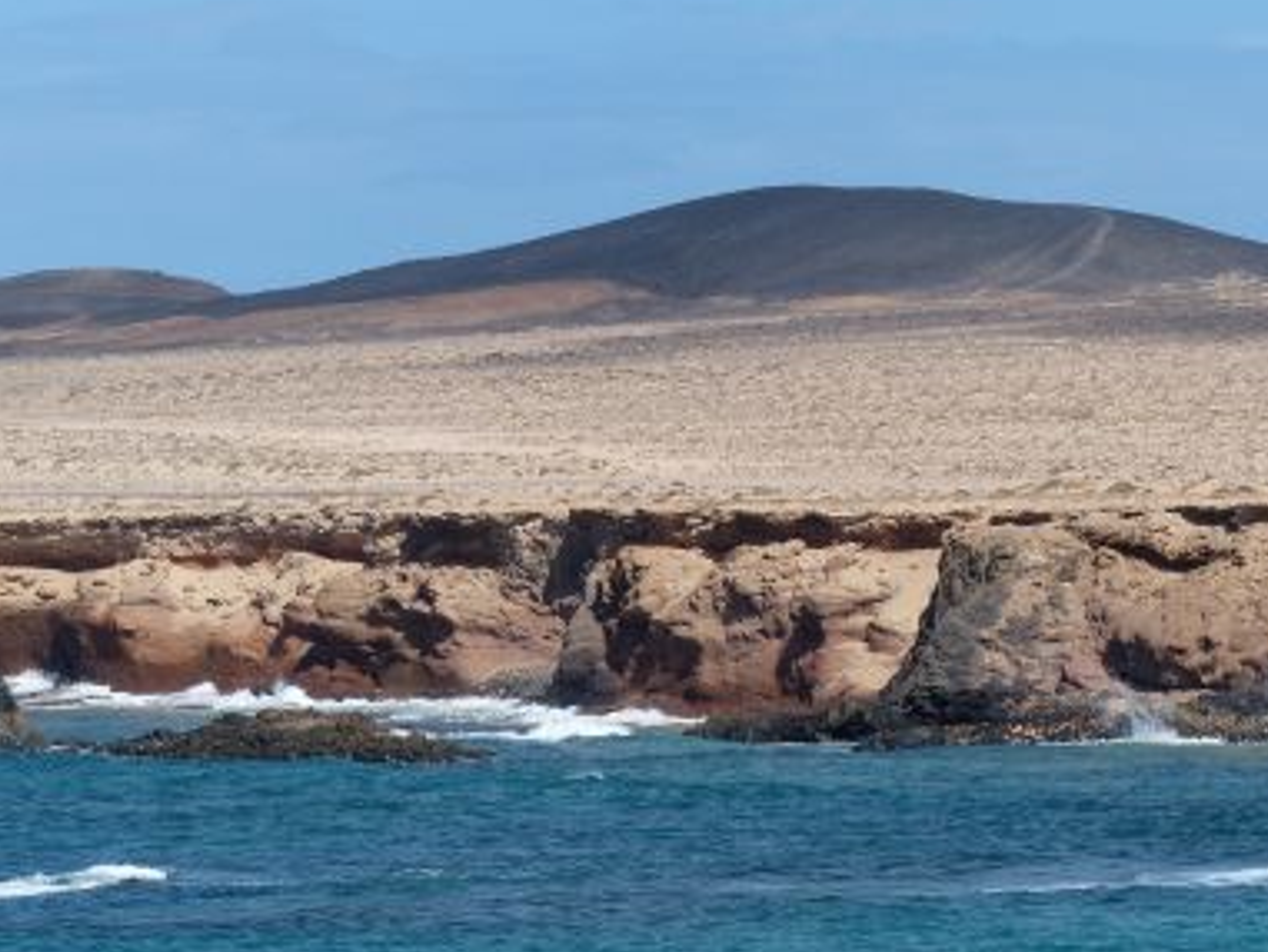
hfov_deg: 7.6
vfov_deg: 5.7
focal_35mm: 260
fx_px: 9527
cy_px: 518
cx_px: 822
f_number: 4
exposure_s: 1/1600
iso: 100
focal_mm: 35.6
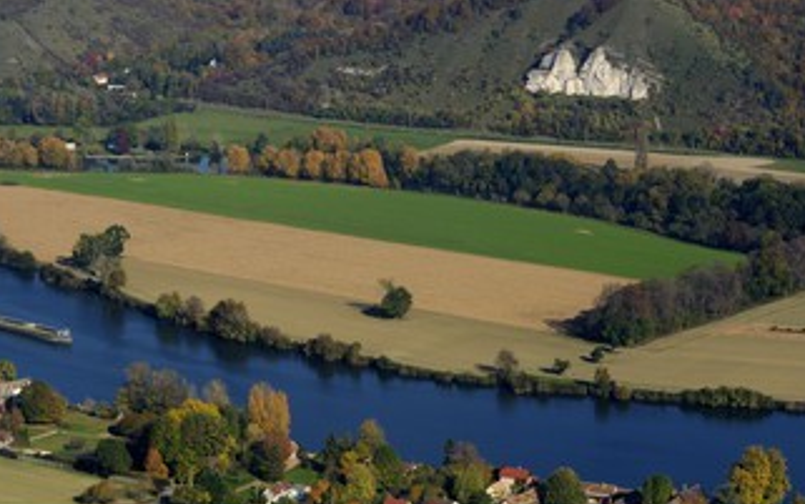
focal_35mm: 136
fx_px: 2985
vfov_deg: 9.7
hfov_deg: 15.3
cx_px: 318
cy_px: 268
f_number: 10
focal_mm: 102
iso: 400
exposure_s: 1/800
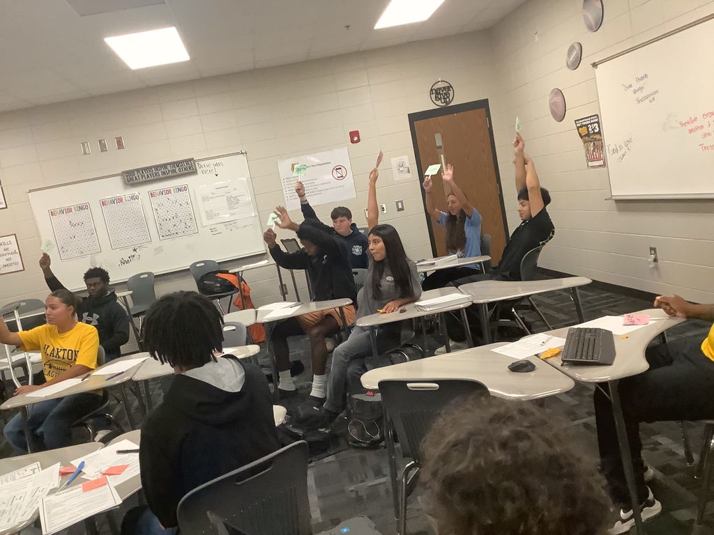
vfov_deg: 45.4
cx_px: 357
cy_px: 268
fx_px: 639
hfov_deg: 58.4
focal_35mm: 31
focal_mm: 3.3
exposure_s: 1/50
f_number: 2.4
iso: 320
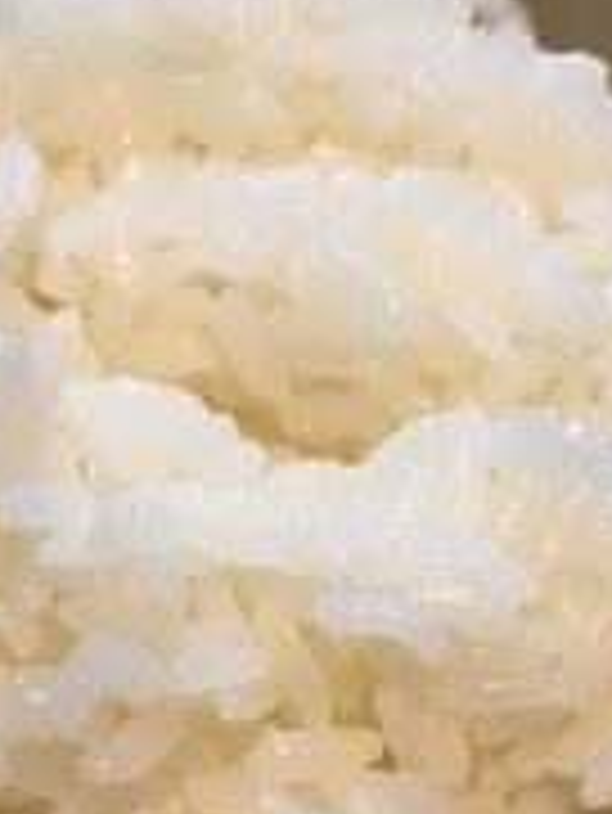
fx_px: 1507
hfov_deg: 23.0
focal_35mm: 64
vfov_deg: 29.9
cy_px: 576
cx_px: 302
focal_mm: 4.15
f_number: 2.2
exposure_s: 1/30
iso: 160
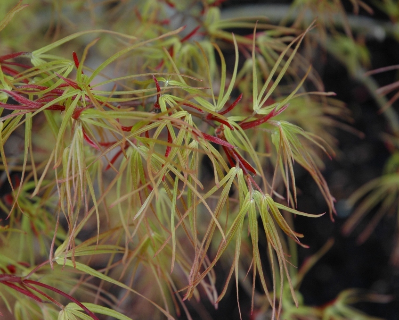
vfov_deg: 13.0
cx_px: 177
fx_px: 1406
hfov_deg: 16.2
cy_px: 160
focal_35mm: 119
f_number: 5.6
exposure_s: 1/125
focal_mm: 70
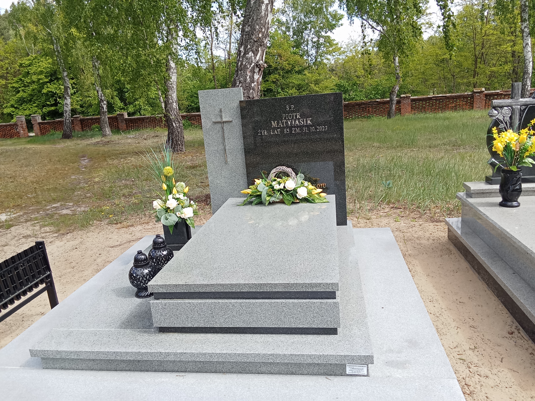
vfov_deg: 51.4
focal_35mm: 27
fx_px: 417
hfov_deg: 65.3
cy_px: 200
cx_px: 268
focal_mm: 2.79
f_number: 2
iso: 105
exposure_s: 1/661
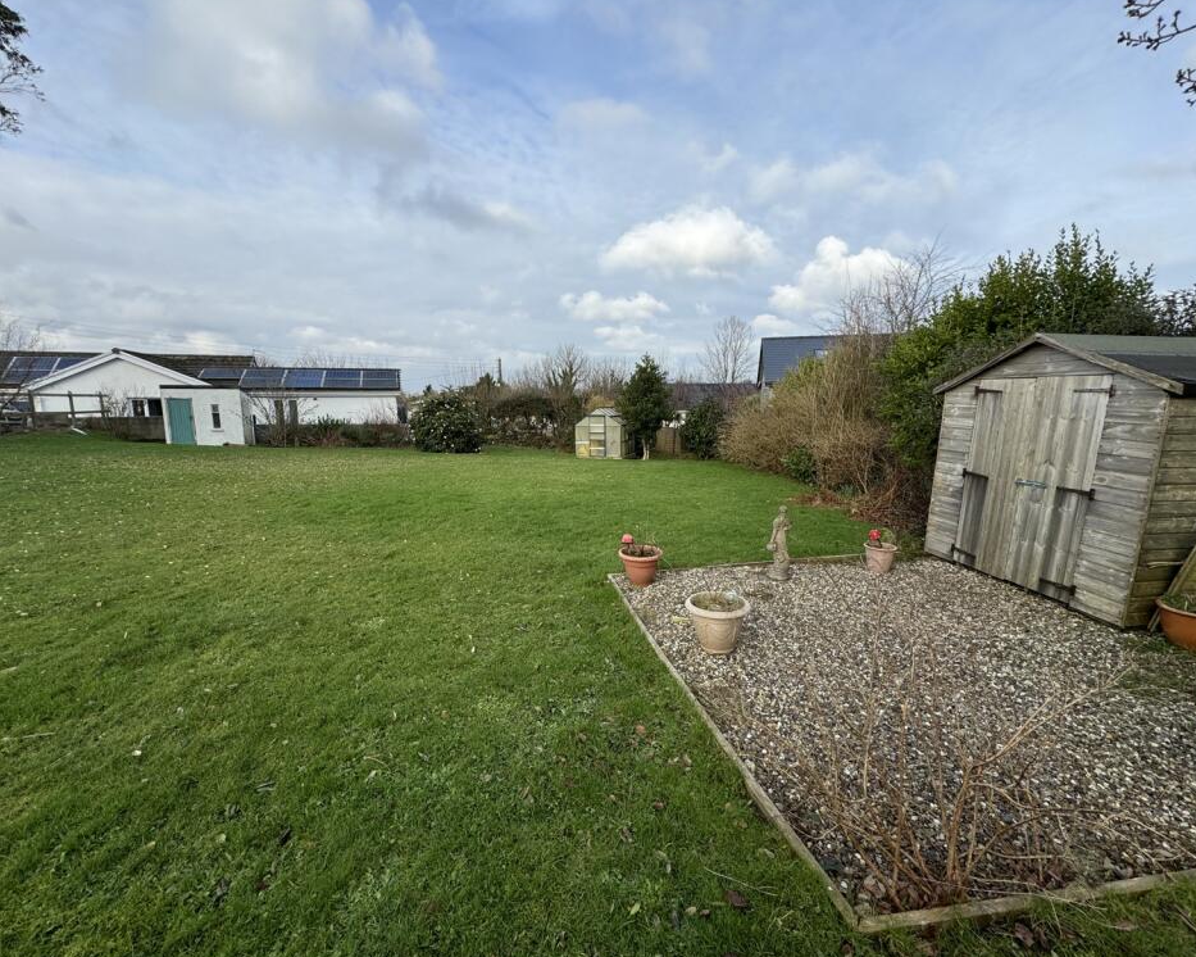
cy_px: 480
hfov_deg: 96.8
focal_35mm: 15
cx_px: 594
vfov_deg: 84.0
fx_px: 531
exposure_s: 1/749
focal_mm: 2.22
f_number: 2.2
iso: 40
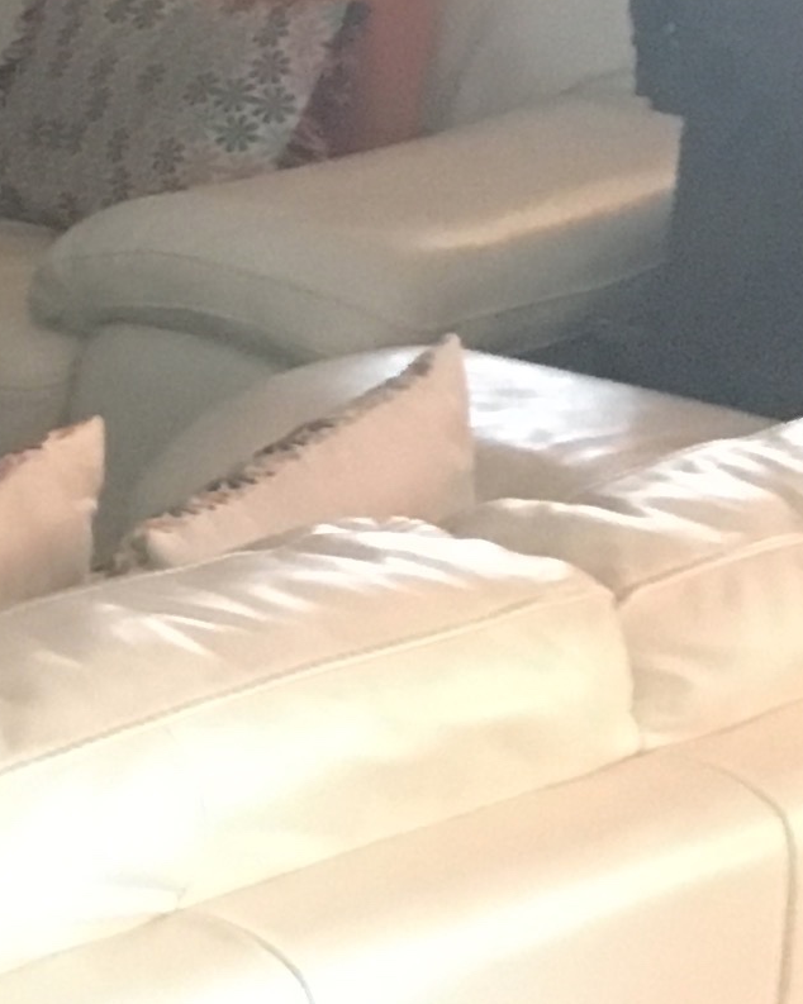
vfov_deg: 13.4
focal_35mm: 144
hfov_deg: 8.9
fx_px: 4279
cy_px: 401
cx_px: -1529
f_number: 2.2
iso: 500
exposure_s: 1/17
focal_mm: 4.15
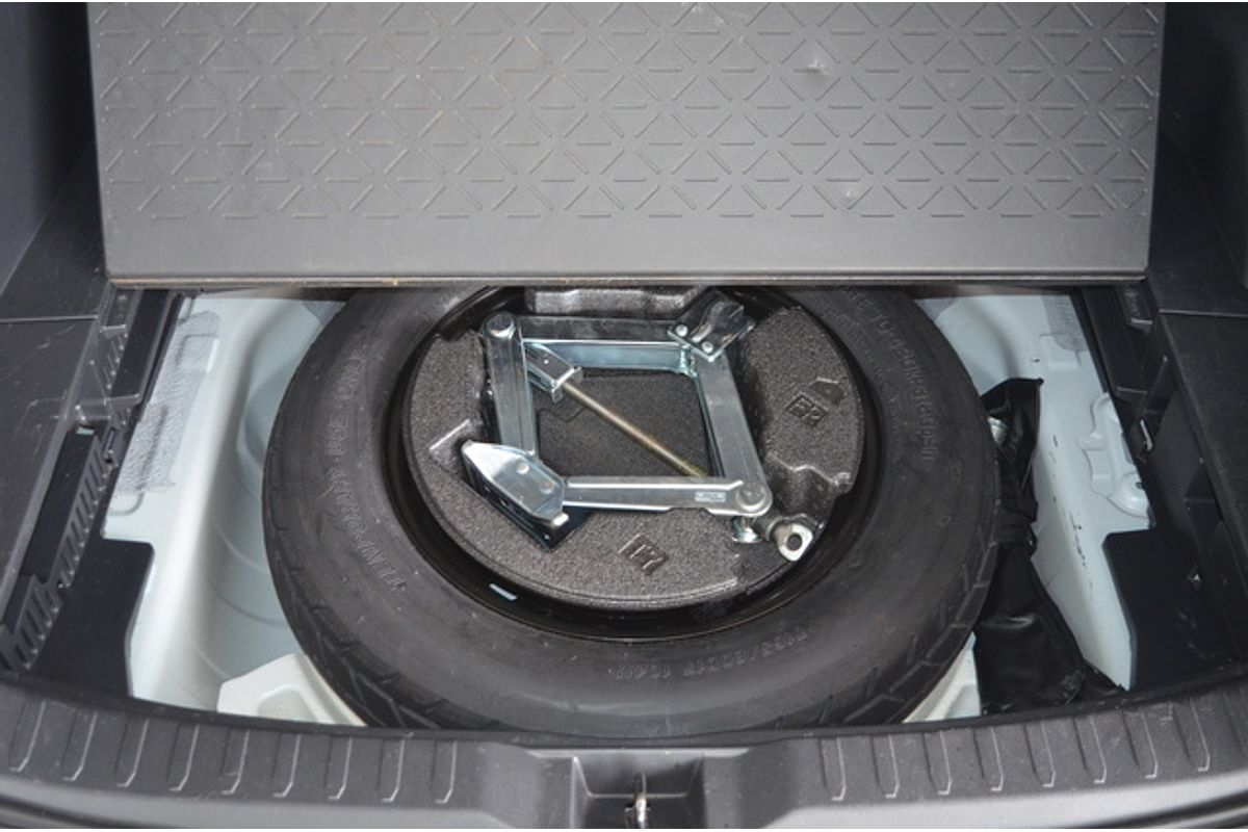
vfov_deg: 34.2
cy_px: 416
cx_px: 624
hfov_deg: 49.6
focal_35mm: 39
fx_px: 1352
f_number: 4
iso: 1000
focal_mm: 26
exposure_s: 1/60
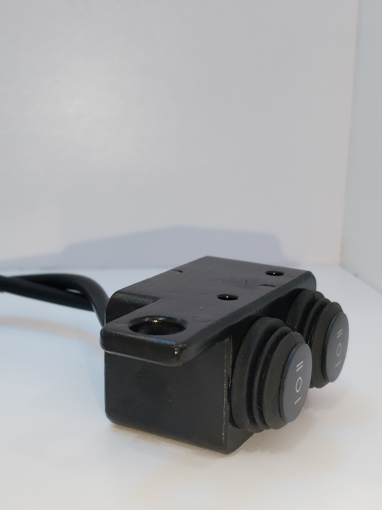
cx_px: 191
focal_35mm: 51
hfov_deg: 28.6
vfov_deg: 37.5
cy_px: 255
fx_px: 750
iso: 218
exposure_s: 1/60
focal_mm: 4.75
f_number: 1.8
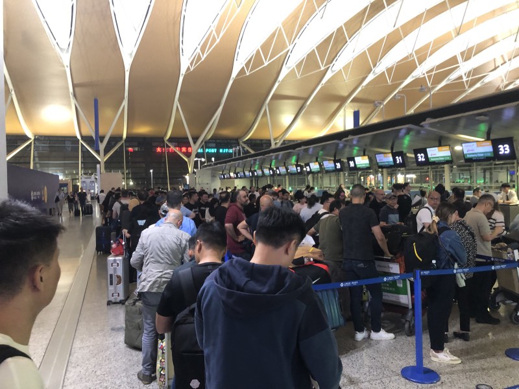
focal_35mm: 28
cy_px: 194
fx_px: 420
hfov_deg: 63.4
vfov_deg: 49.7
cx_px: 260
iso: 80
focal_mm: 4
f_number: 1.8
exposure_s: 1/17
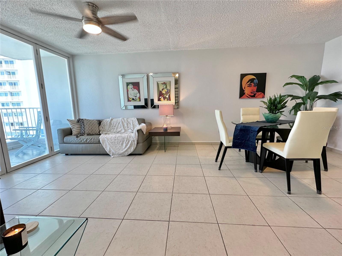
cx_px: 171
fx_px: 138
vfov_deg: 85.7
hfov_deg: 102.1
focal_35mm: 14
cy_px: 128
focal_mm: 2.22
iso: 200
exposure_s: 1/120
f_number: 2.2
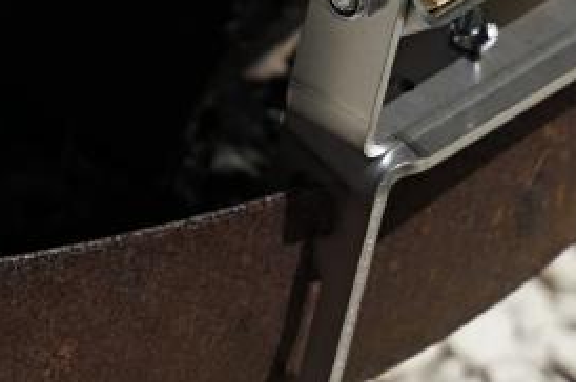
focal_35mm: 445
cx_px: -444
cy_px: -537
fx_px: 7108
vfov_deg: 3.1
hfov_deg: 4.6
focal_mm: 63.4
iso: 100
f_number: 3.5
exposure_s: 1/2500
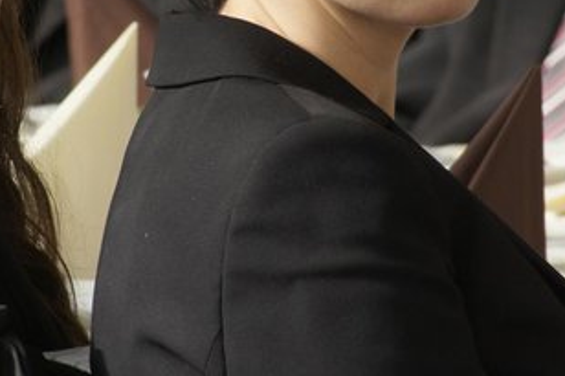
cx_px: 318
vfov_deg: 1.7
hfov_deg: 2.6
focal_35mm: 802
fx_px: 12580
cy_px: 14
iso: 800
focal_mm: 300
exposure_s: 1/160
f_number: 14
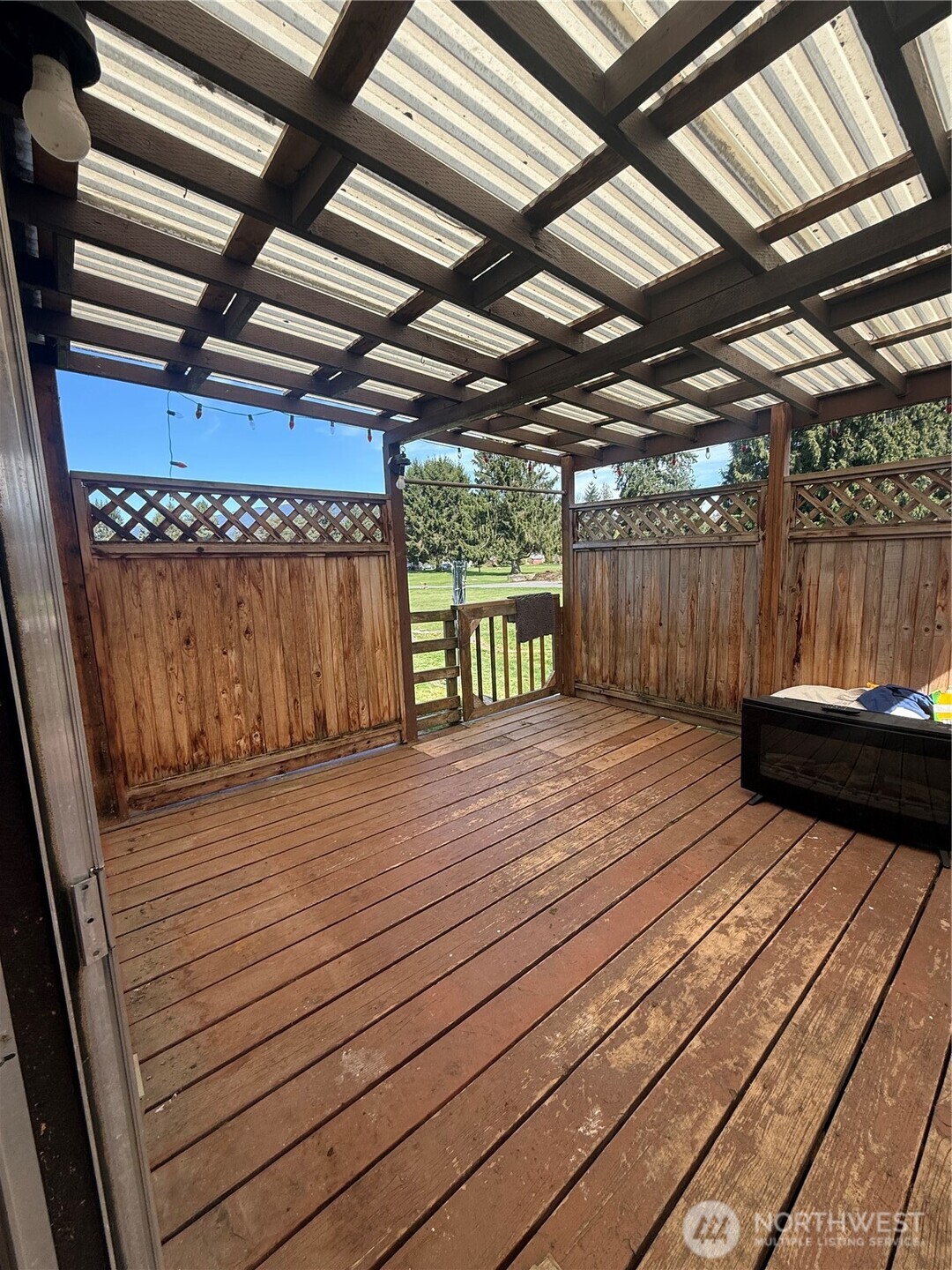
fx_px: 513
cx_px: 476
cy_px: 635
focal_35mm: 14
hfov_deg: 85.7
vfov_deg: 102.1
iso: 64
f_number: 2.2
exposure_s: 1/486
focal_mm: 2.22
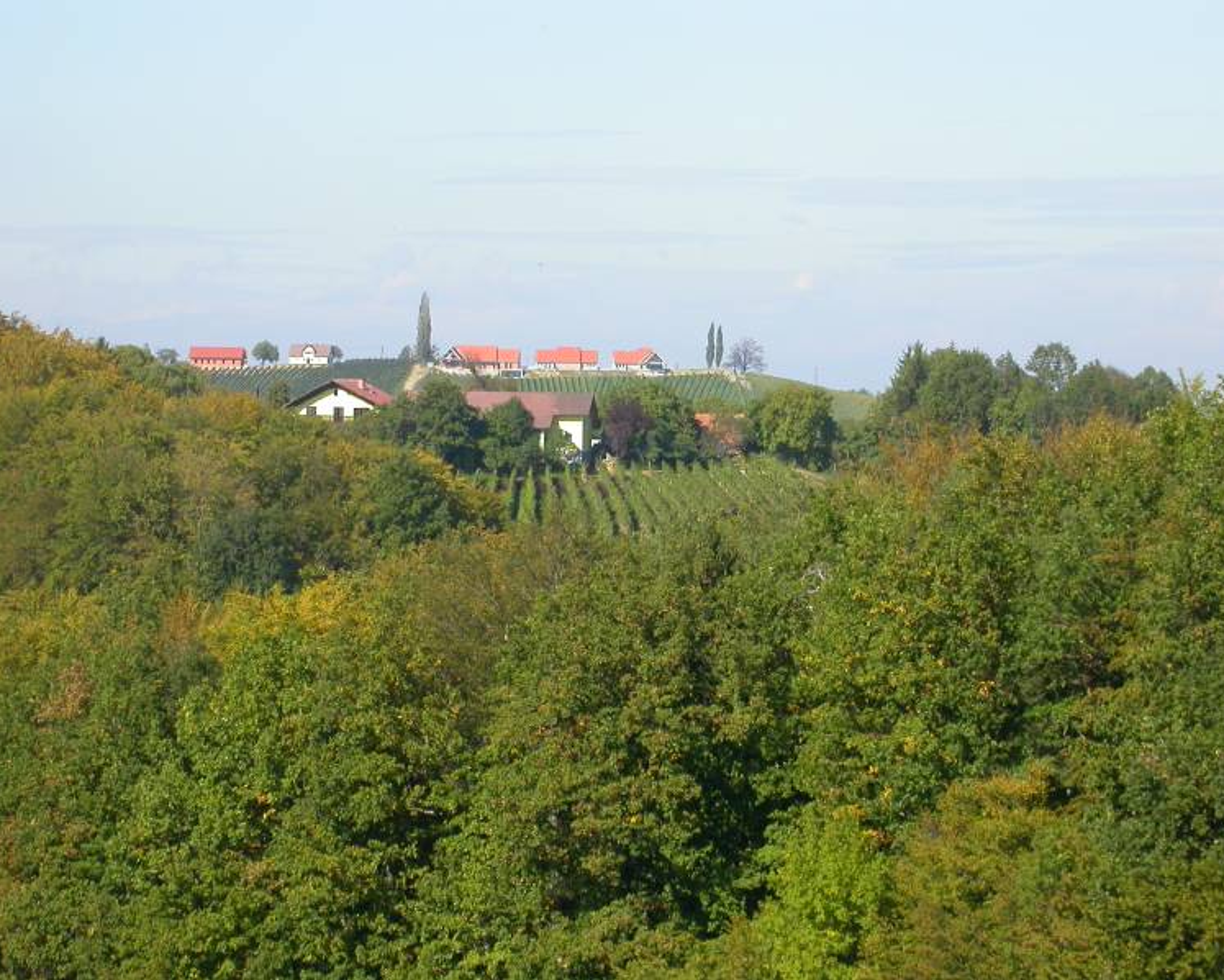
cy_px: 490
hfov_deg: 12.0
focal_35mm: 161
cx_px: 590
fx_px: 5834
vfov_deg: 9.6
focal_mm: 32
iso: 100
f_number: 8.2
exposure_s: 1/159
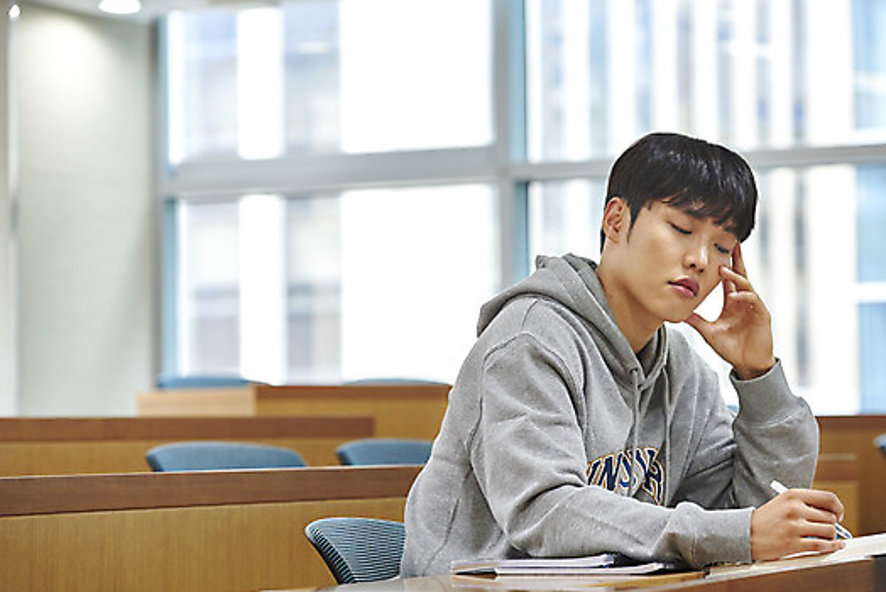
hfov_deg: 16.0
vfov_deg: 10.7
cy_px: 316
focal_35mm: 128
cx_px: 481
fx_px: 3152
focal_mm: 112
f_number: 3.5
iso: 1600
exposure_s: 1/200
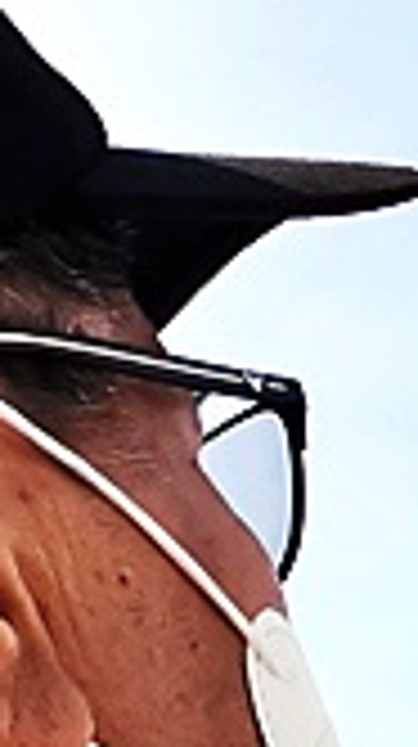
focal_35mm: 168
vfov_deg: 12.5
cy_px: 904
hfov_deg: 7.1
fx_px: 3320
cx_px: 553
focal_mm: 2.35
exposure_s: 1/265
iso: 50
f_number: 2.2
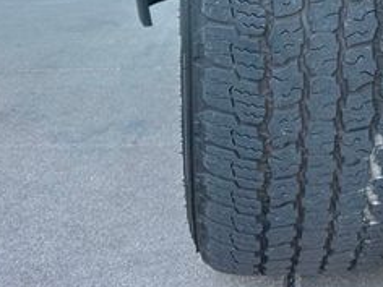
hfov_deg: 29.0
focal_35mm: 65
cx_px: 316
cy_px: -36
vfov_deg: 21.3
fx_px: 719
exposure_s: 1/156
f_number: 1.78
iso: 64
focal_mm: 6.86
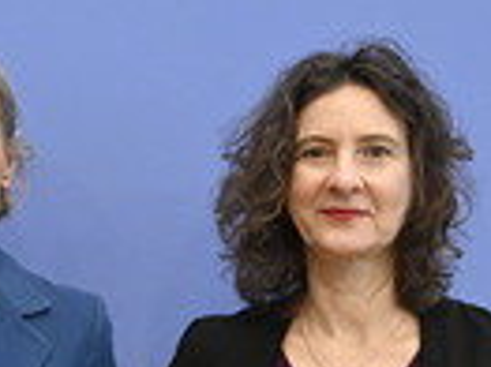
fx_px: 2154
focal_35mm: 152
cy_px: 345
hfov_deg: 12.8
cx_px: -58
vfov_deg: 9.7
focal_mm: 46
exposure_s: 1/400
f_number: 5
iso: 5000
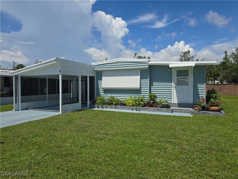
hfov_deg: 73.9
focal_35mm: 23
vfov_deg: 58.9
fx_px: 158
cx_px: 119
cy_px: 90
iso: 12
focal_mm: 6.3
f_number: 1.7
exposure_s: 1/1189
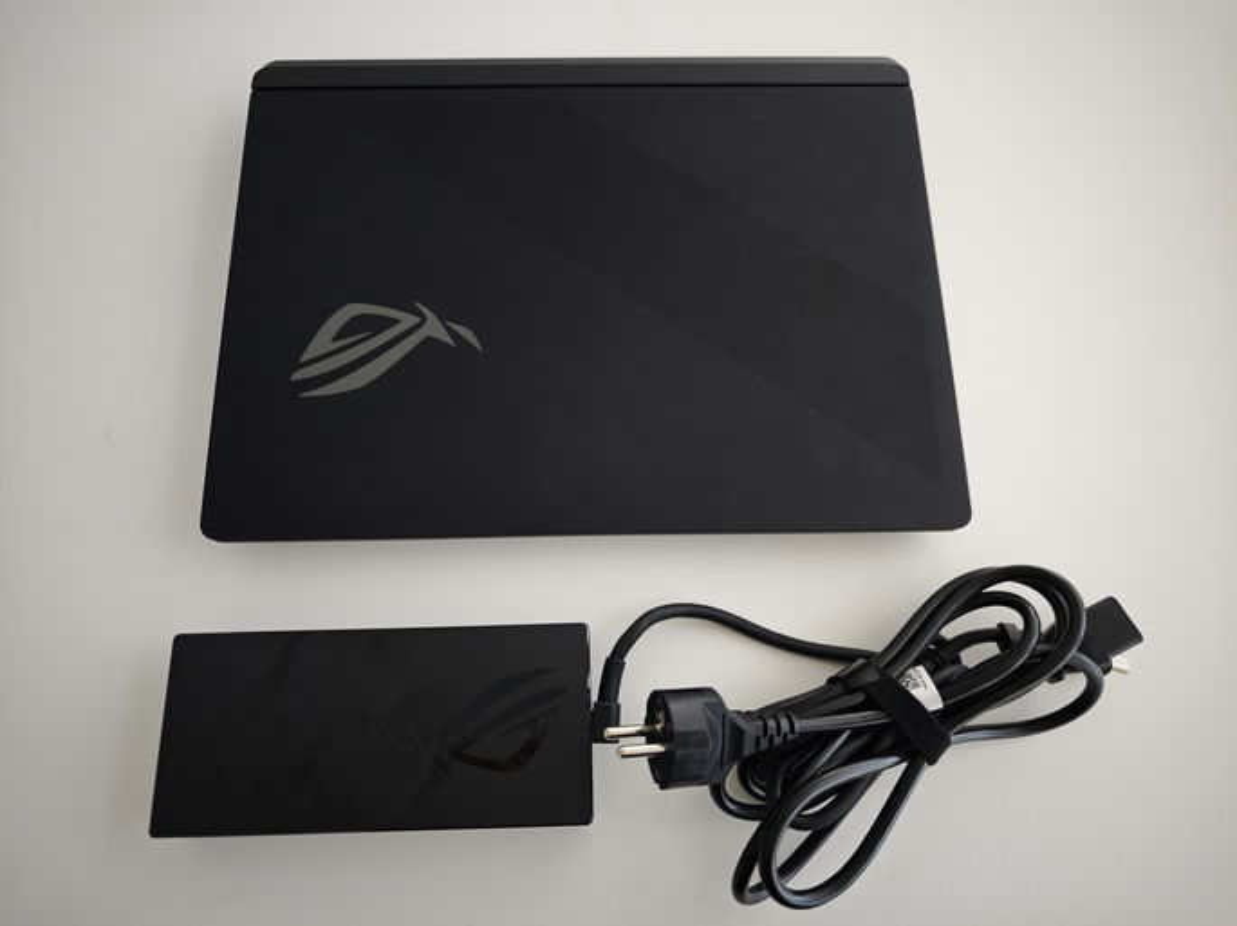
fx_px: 821
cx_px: 618
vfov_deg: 58.8
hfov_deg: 74.0
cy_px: 463
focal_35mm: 23
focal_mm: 8.72
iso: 400
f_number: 1.63
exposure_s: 1/50
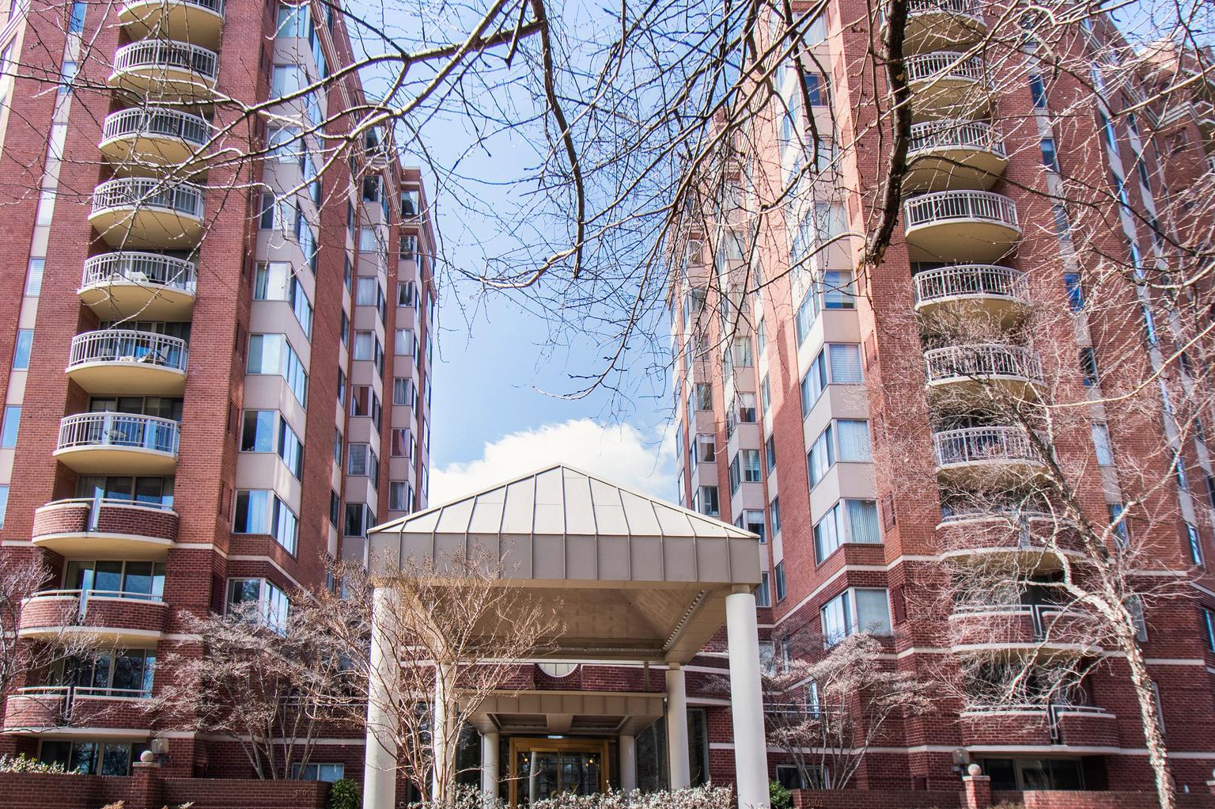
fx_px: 675
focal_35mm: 20
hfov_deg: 83.9
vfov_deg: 61.8
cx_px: 564
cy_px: 371
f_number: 8
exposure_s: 1/200
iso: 200
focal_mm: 10
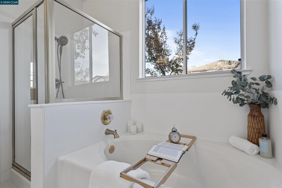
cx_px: 141
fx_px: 133
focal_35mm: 17
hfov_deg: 93.3
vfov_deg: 70.4
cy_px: 94
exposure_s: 1/10
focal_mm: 17
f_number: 8
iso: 160
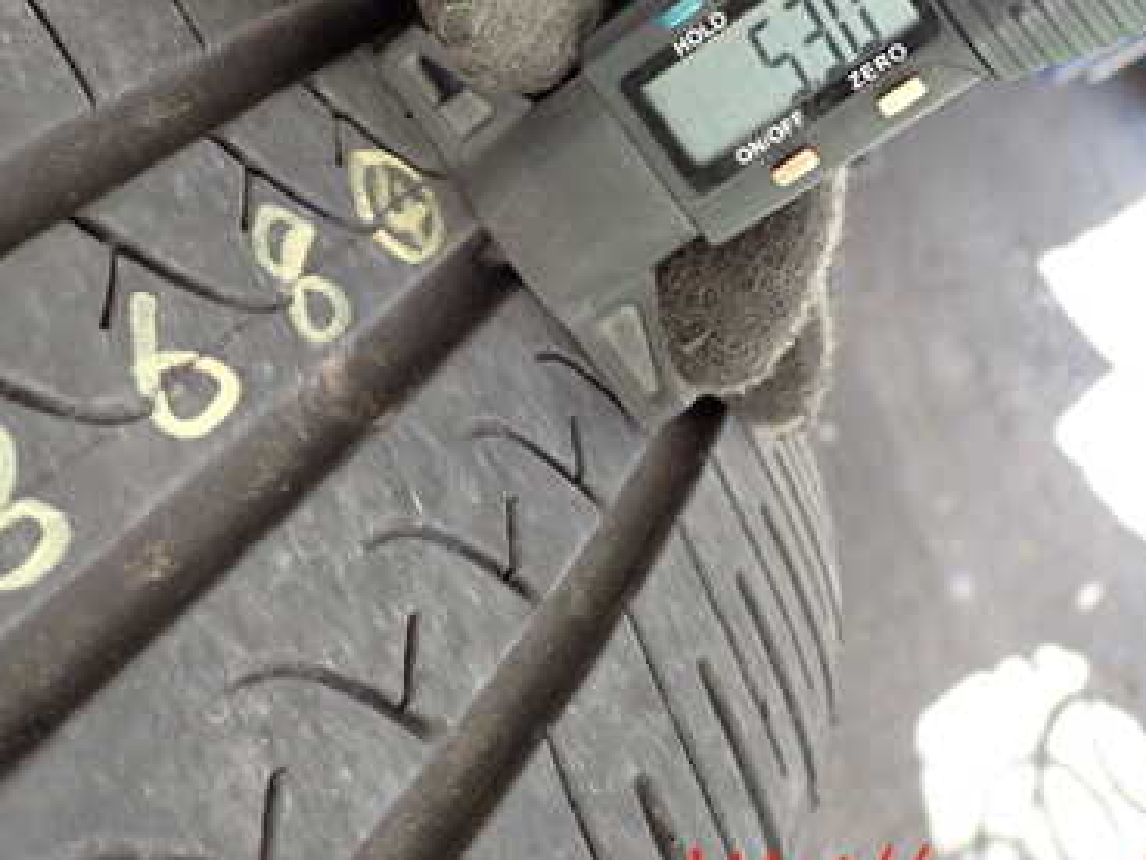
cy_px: 220
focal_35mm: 52
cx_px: 460
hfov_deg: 36.7
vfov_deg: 27.7
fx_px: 1722
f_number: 2.4
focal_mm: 5.79
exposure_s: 1/125
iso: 320
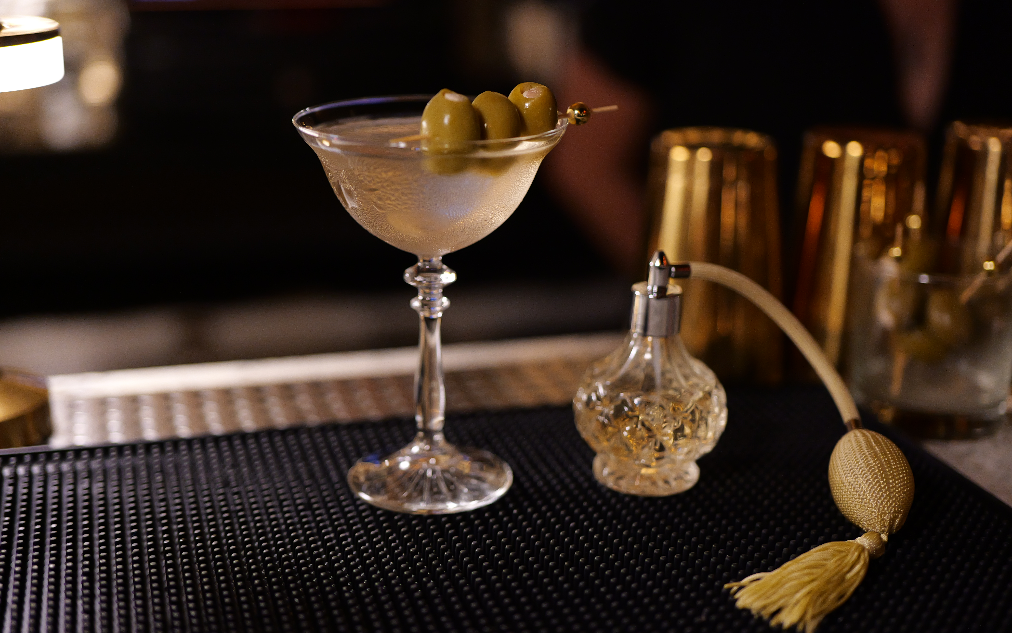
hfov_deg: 39.6
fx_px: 1407
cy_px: 321
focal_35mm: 51
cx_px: 506
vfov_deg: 25.3
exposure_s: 1/320
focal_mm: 50
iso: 6400
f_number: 1.8
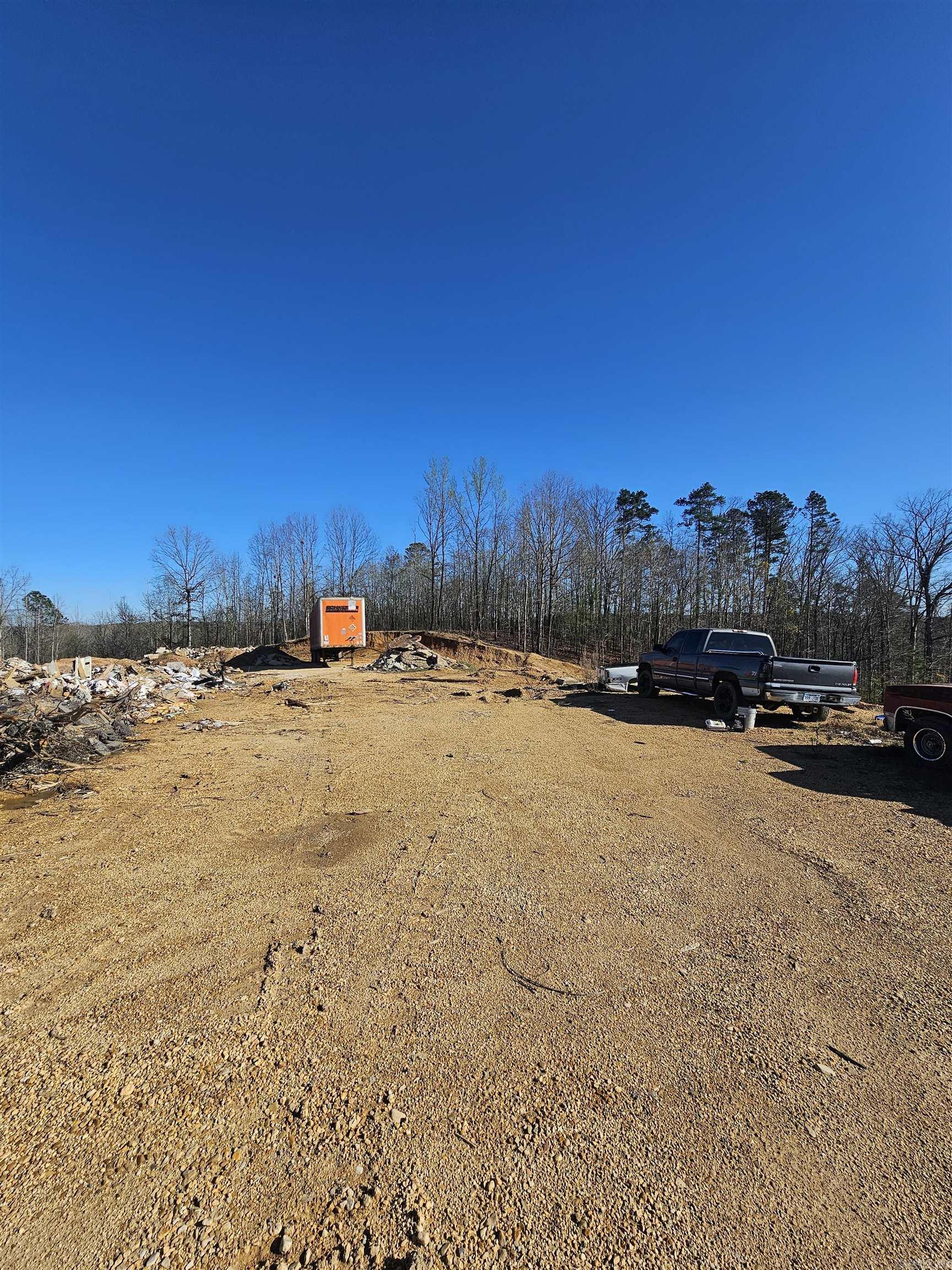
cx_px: 476
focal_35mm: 13
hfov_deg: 89.9
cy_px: 635
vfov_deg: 106.2
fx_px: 477
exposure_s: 1/2708
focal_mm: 2.2
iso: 50
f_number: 2.2
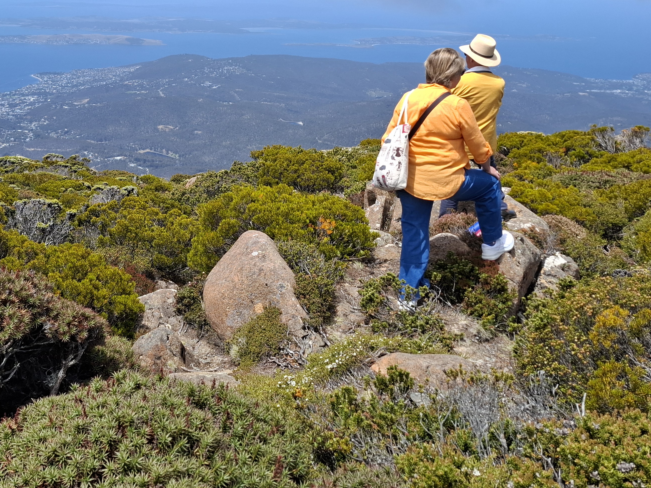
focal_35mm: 36
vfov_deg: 38.4
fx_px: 677
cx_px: 247
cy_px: 110
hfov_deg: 50.9
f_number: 1.8
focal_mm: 5.54
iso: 50
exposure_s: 1/1639
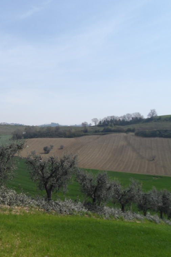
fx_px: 249
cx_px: 38
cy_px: 129
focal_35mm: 35
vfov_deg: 54.4
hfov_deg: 36.7
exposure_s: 1/250
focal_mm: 4.5
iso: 80
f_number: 9.2
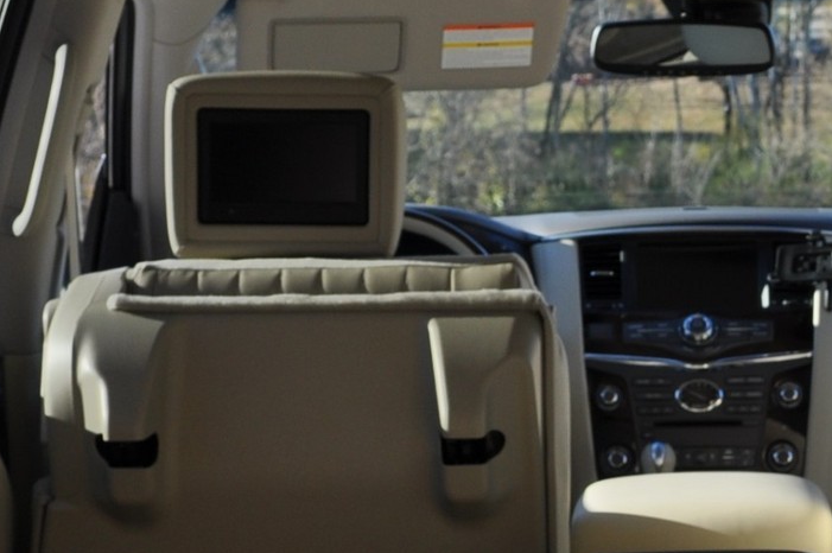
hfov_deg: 14.6
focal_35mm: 139
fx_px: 3209
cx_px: 724
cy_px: 678
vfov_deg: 9.7
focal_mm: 26
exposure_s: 1/160
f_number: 6.3
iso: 200
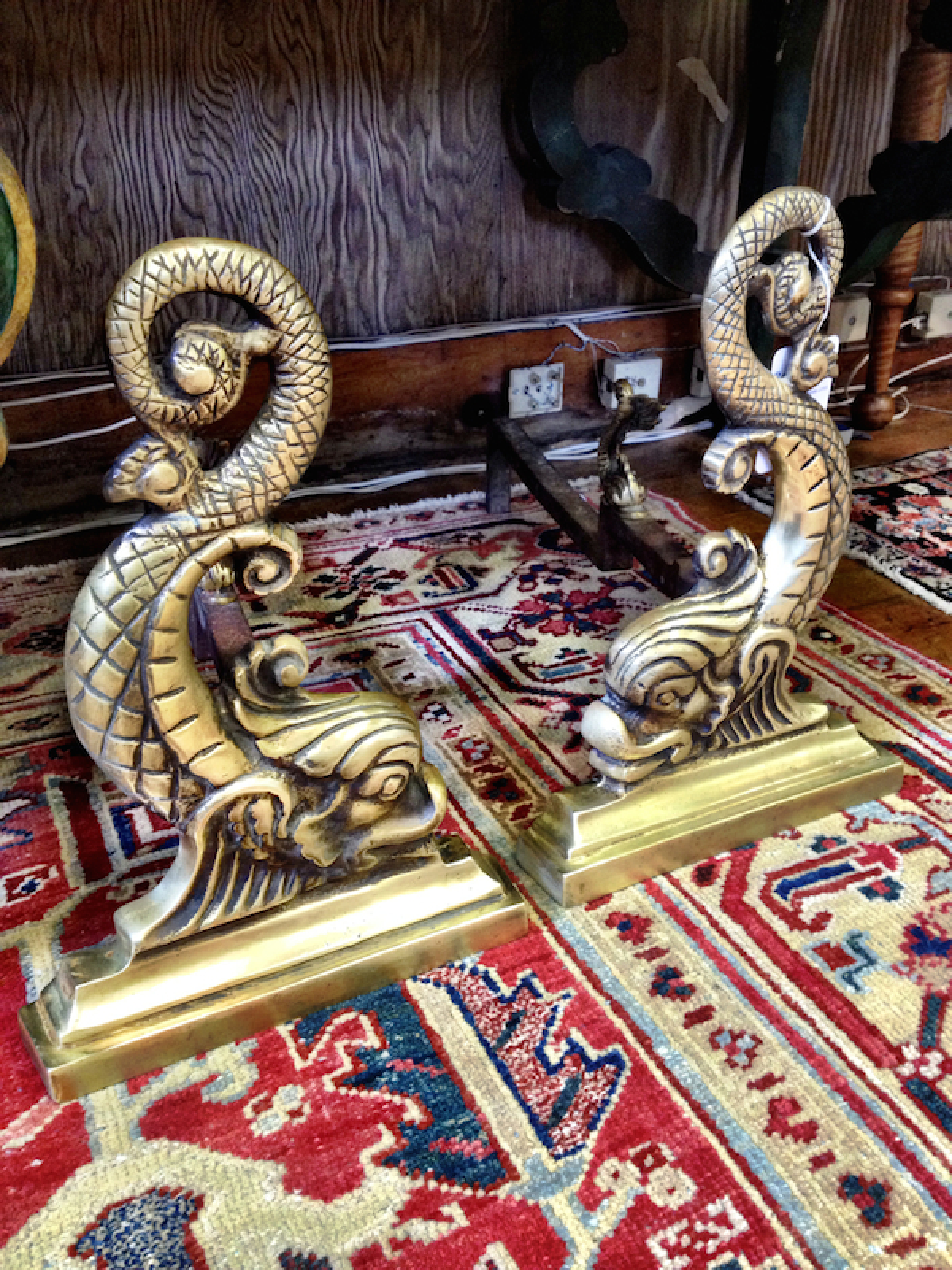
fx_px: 1283
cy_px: 635
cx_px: 476
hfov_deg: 40.7
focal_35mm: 35
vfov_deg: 52.6
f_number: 2.4
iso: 160
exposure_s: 1/20
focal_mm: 4.28
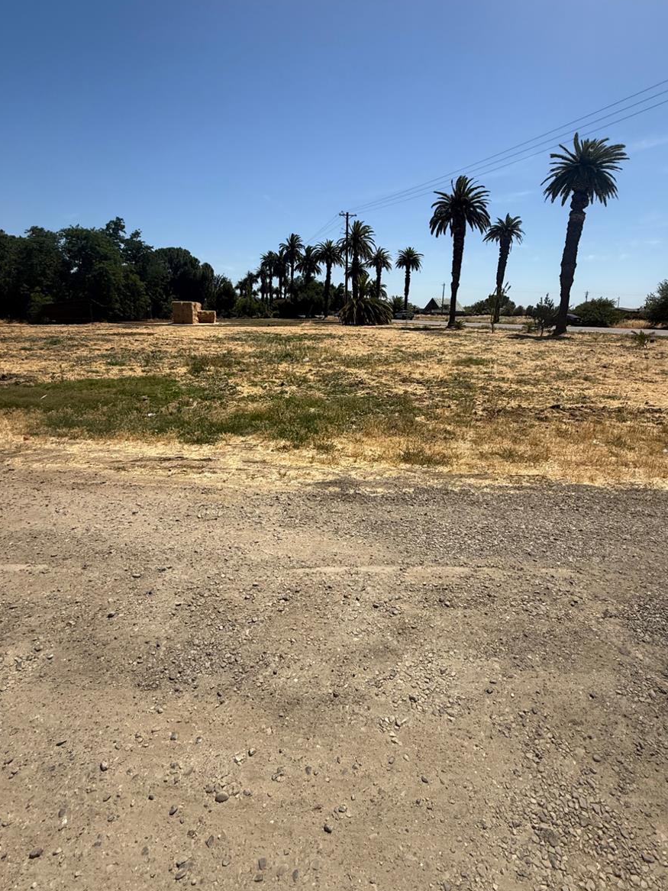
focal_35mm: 18
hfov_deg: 71.5
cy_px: 395
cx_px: 353
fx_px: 463
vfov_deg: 87.4
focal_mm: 2.22
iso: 50
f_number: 2.2
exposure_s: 1/3125
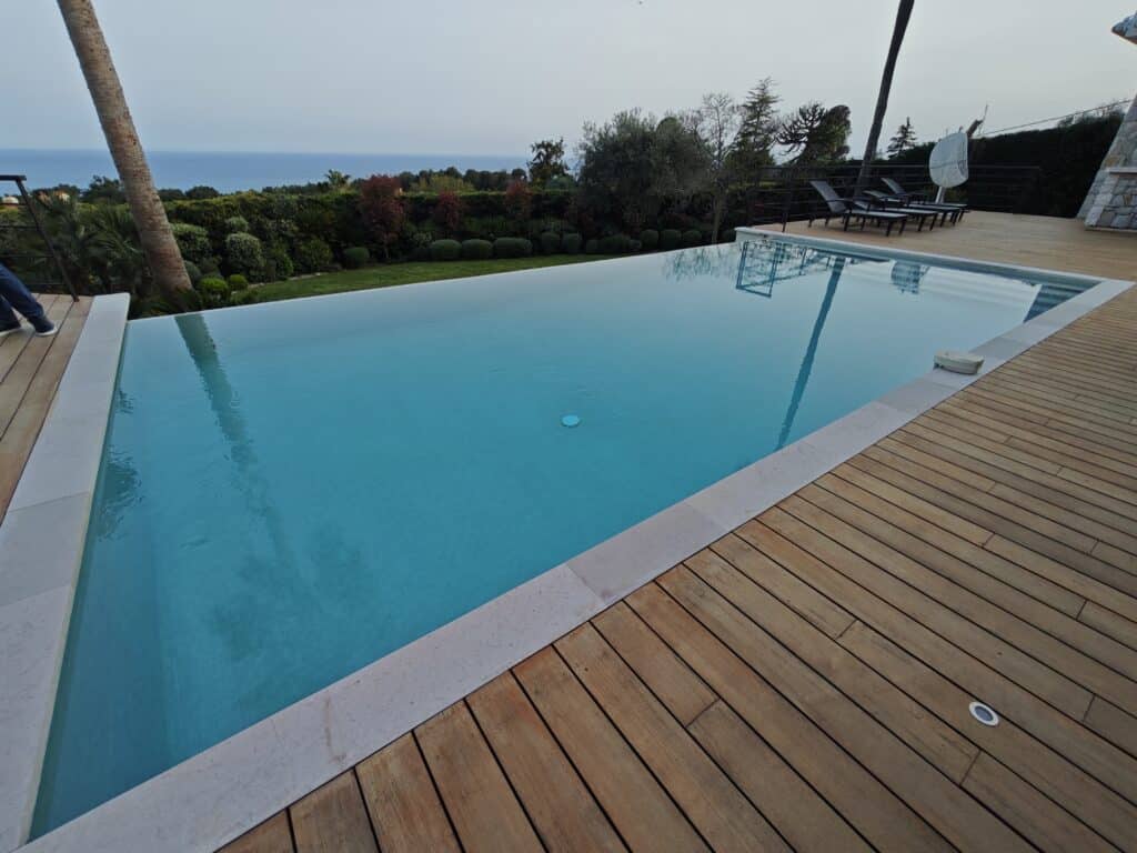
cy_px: 426
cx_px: 568
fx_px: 493
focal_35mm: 15
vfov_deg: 81.7
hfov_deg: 98.2
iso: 50
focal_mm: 1.91
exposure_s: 1/288
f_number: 2.2
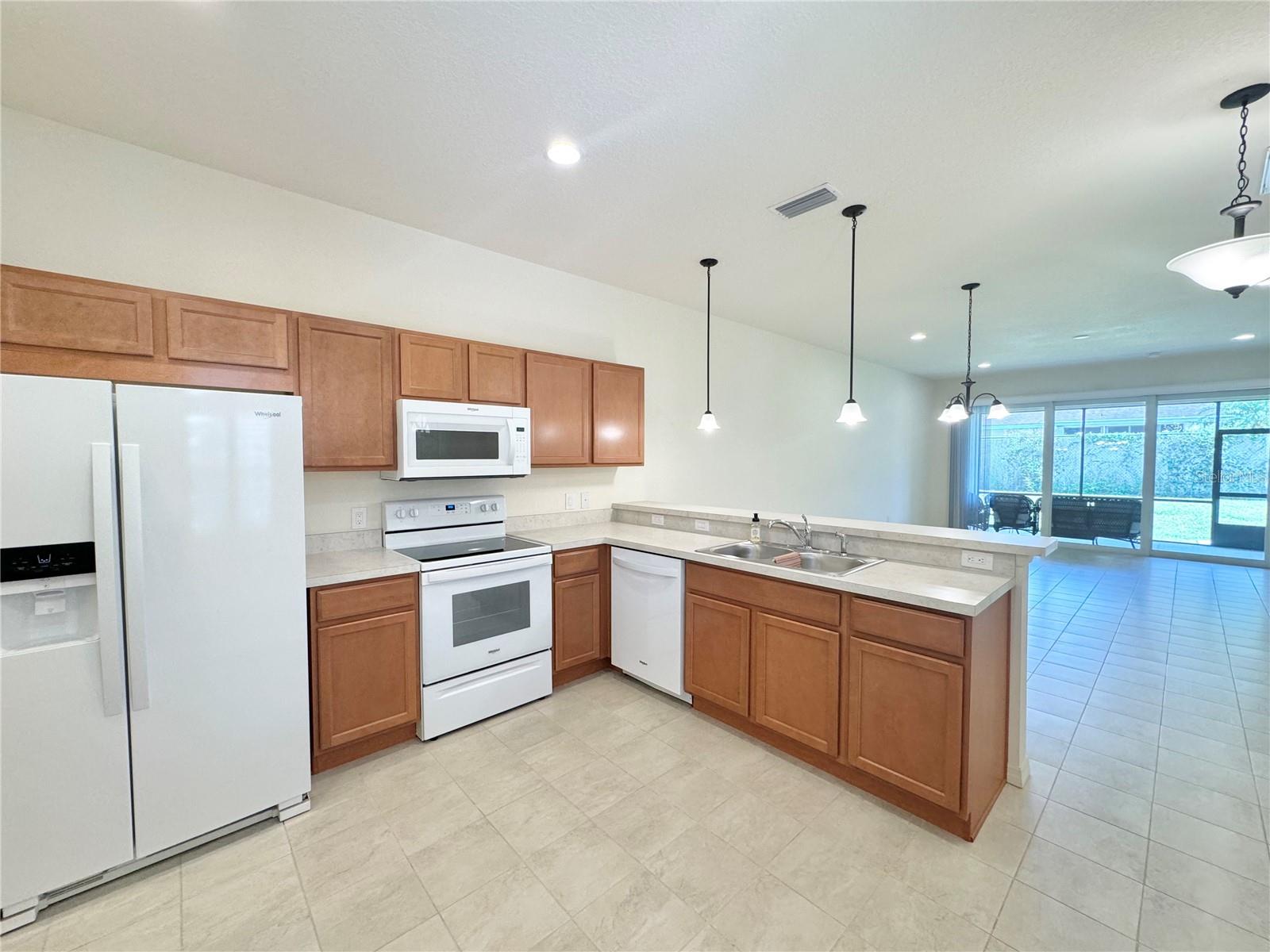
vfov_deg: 85.7
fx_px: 514
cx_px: 635
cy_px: 476
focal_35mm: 14
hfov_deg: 102.1
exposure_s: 1/120
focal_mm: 2.22
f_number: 2.2
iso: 200
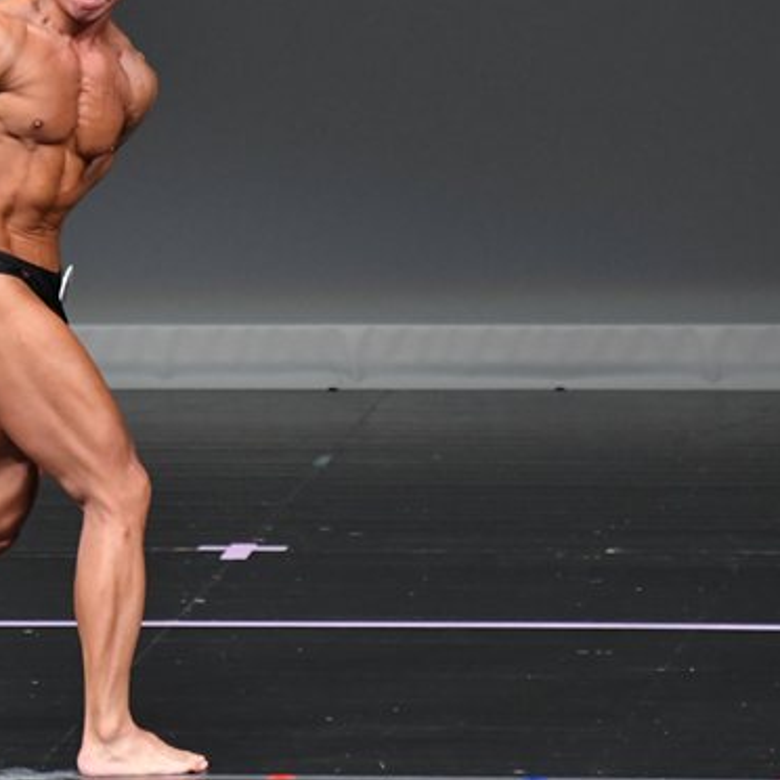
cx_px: 118
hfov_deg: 2.6
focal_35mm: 664
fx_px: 16927
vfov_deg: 2.6
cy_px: 283
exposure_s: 1/400
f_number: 5.6
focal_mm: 250
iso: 4000
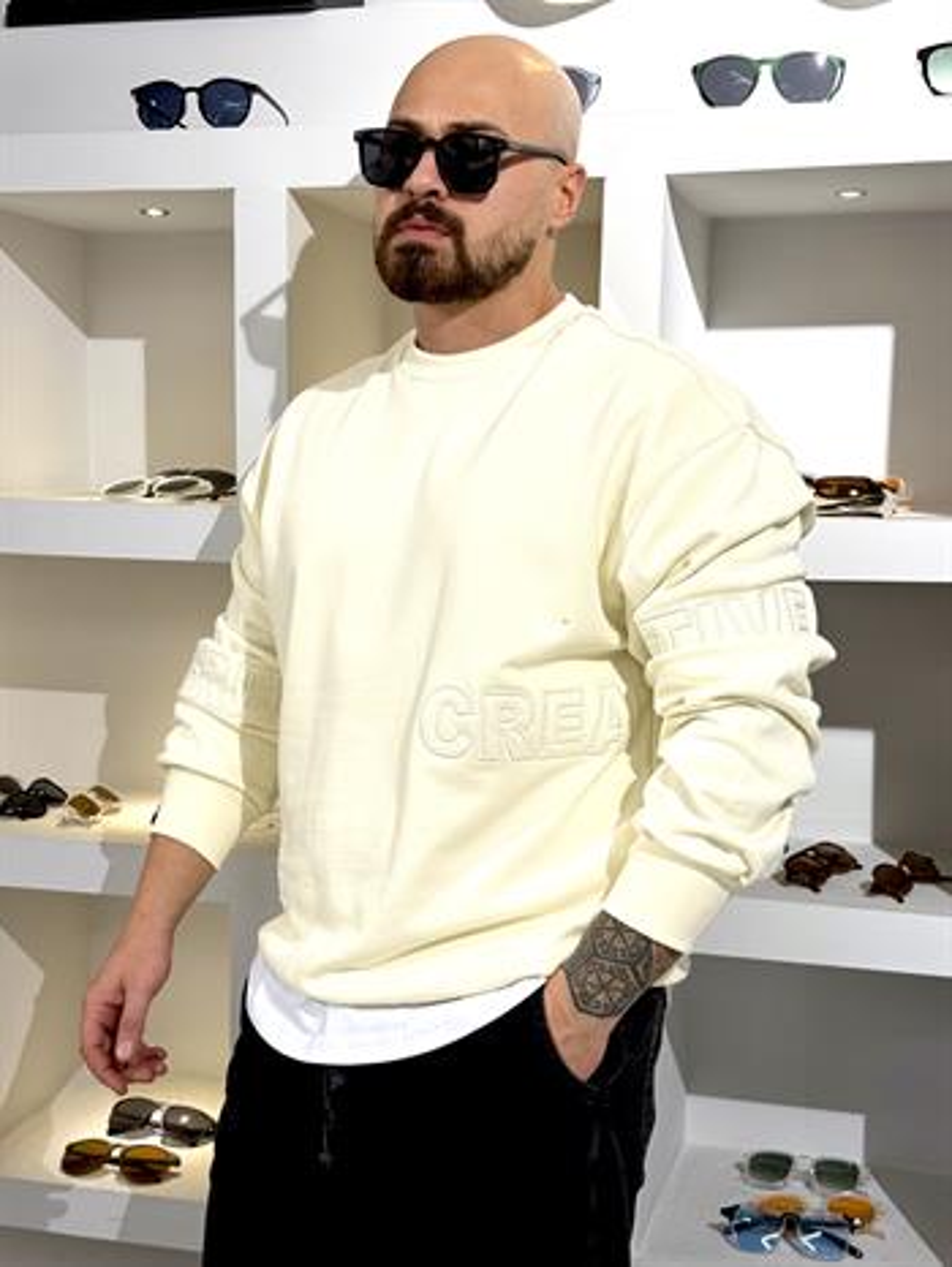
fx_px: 1759
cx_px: 476
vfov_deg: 39.6
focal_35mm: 48
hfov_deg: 30.3
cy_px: 634
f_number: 1.78
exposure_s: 1/100
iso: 50
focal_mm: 6.76
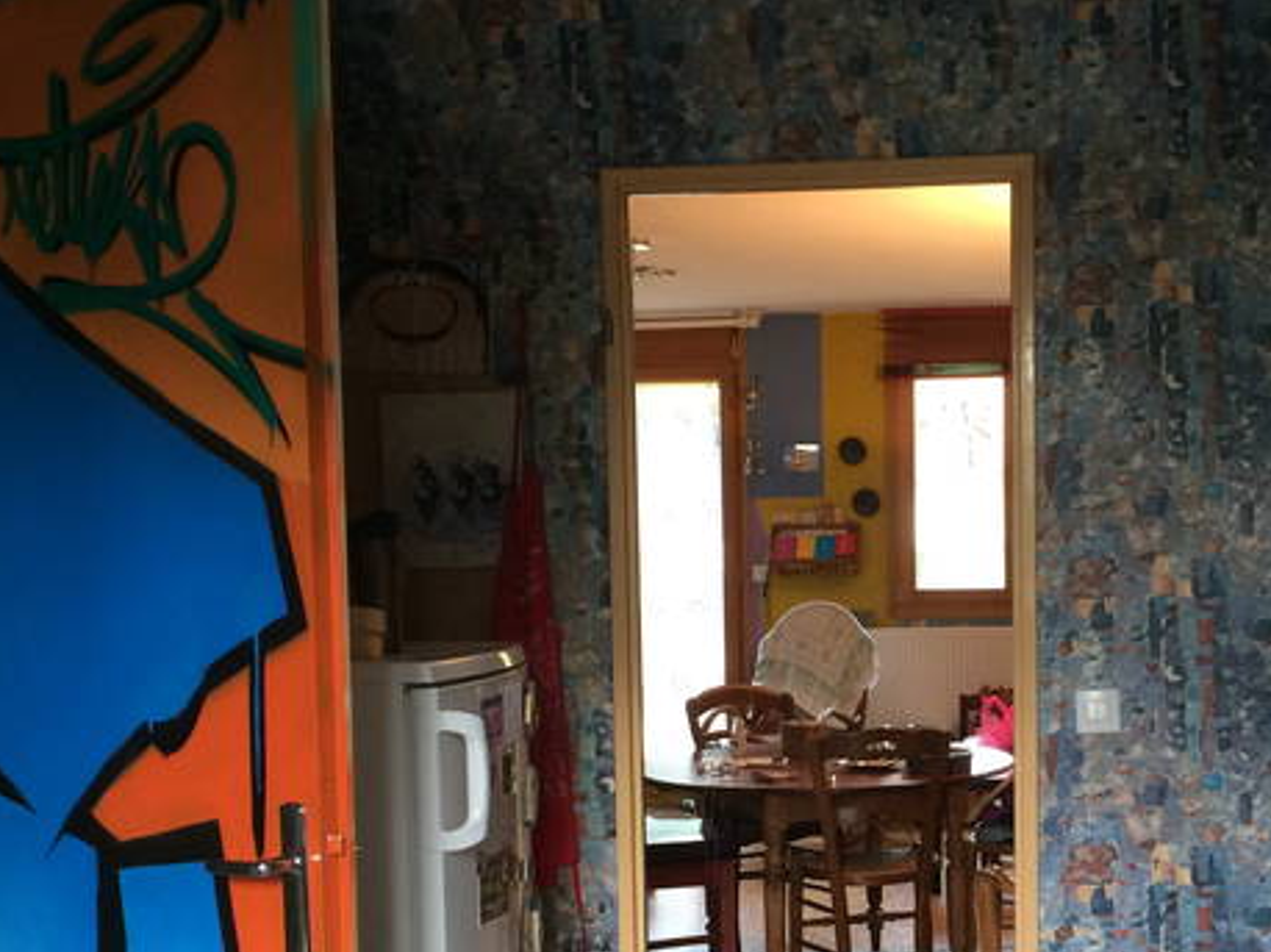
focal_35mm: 50
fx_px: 1835
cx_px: 910
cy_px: 686
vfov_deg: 28.7
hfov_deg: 37.5
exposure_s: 1/33
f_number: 2.2
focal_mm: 4.15
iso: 160
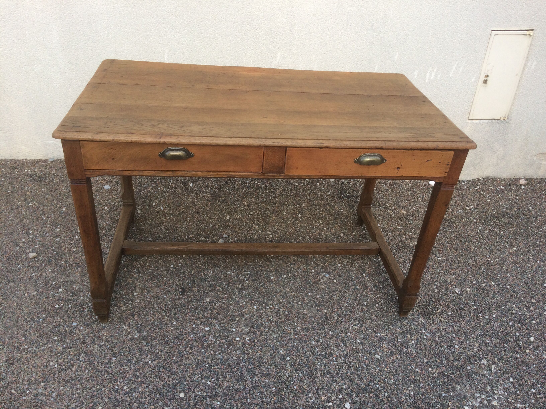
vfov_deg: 48.2
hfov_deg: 61.7
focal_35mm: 29
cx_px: 273
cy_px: 204
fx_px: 457
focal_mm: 4.15
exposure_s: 1/100
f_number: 2.2
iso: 50
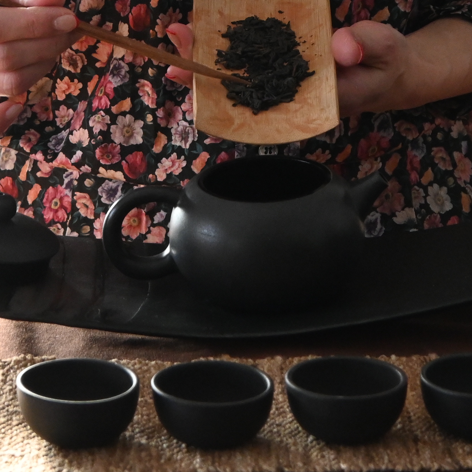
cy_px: 71
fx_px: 3348
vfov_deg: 8.0
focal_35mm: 217
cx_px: 180
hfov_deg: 8.1
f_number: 6.3
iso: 1800
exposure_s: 1/125
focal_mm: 50
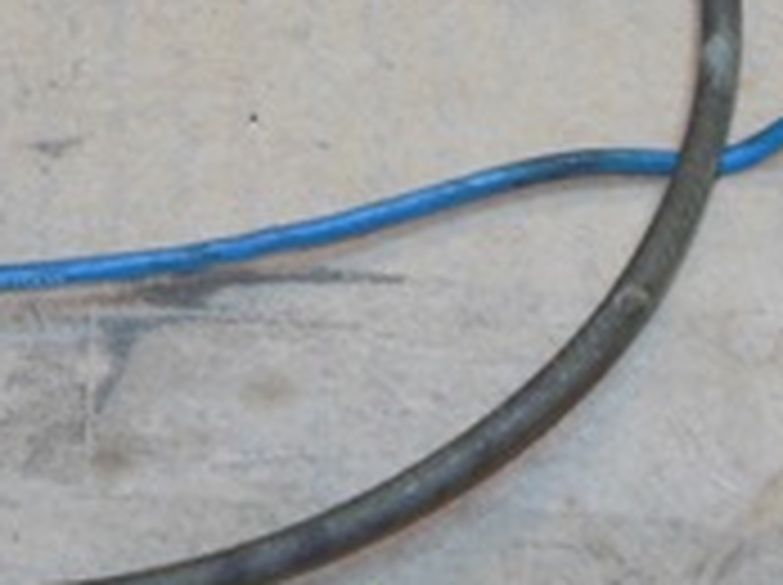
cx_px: 22
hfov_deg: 22.3
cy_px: -63
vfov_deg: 16.8
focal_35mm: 85
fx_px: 1920
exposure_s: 1/30
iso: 125
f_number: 3.5
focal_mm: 6
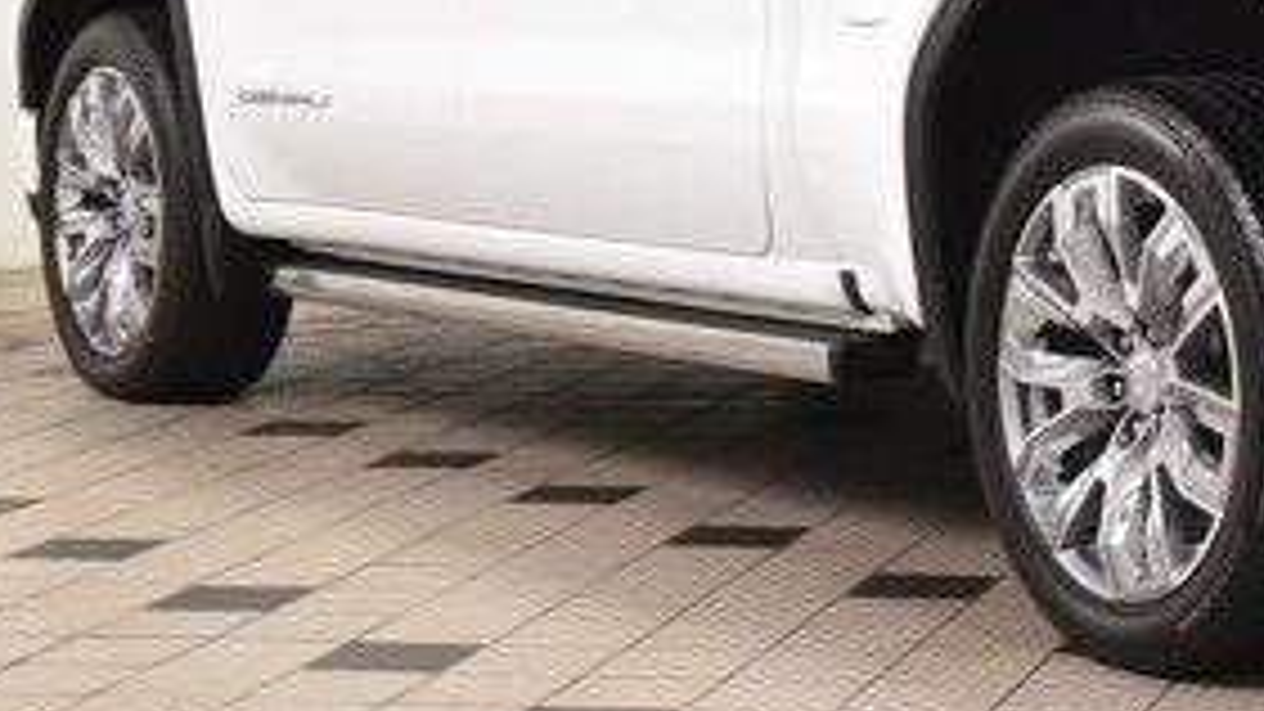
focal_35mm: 129
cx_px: 1340
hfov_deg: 16.2
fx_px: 4323
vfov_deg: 9.3
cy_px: 2
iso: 1600
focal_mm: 36
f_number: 7.1
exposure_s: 1/60
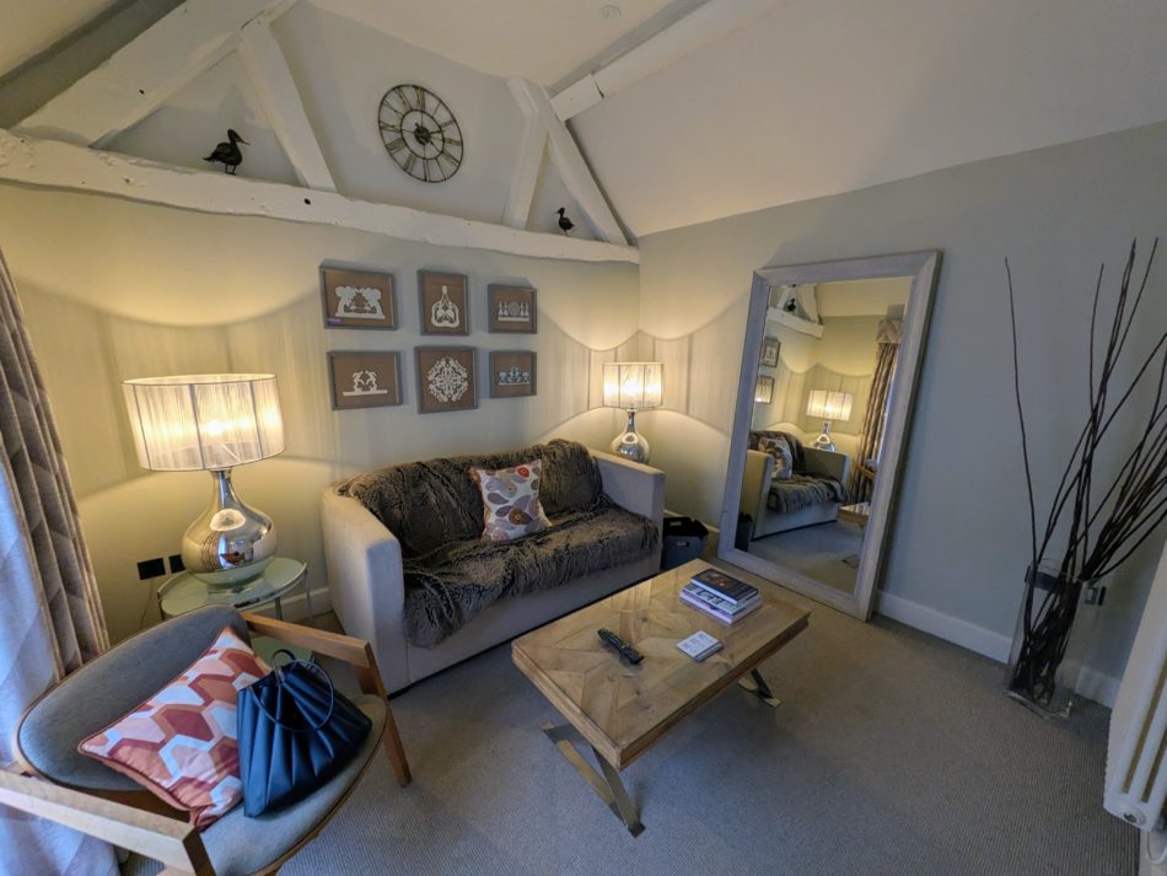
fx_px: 472
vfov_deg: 85.7
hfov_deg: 102.0
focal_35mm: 14
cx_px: 584
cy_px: 438
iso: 223
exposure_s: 1/50
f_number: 2.2
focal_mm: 1.83
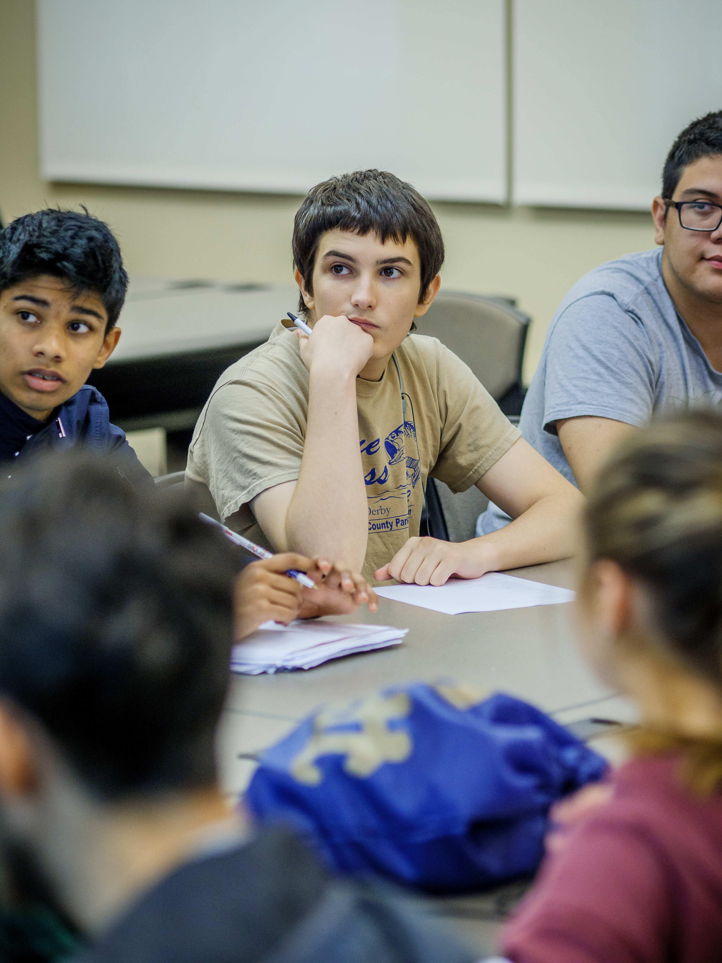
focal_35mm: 150
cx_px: 361
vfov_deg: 13.2
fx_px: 4171
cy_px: 482
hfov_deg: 9.9
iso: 640
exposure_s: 1/160
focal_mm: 75
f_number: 2
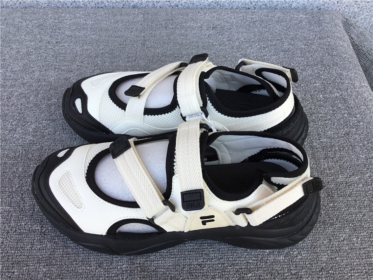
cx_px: 186
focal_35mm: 31
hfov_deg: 58.4
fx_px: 334
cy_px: 140
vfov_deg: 45.4
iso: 25
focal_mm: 3.3
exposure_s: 1/210
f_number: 2.4
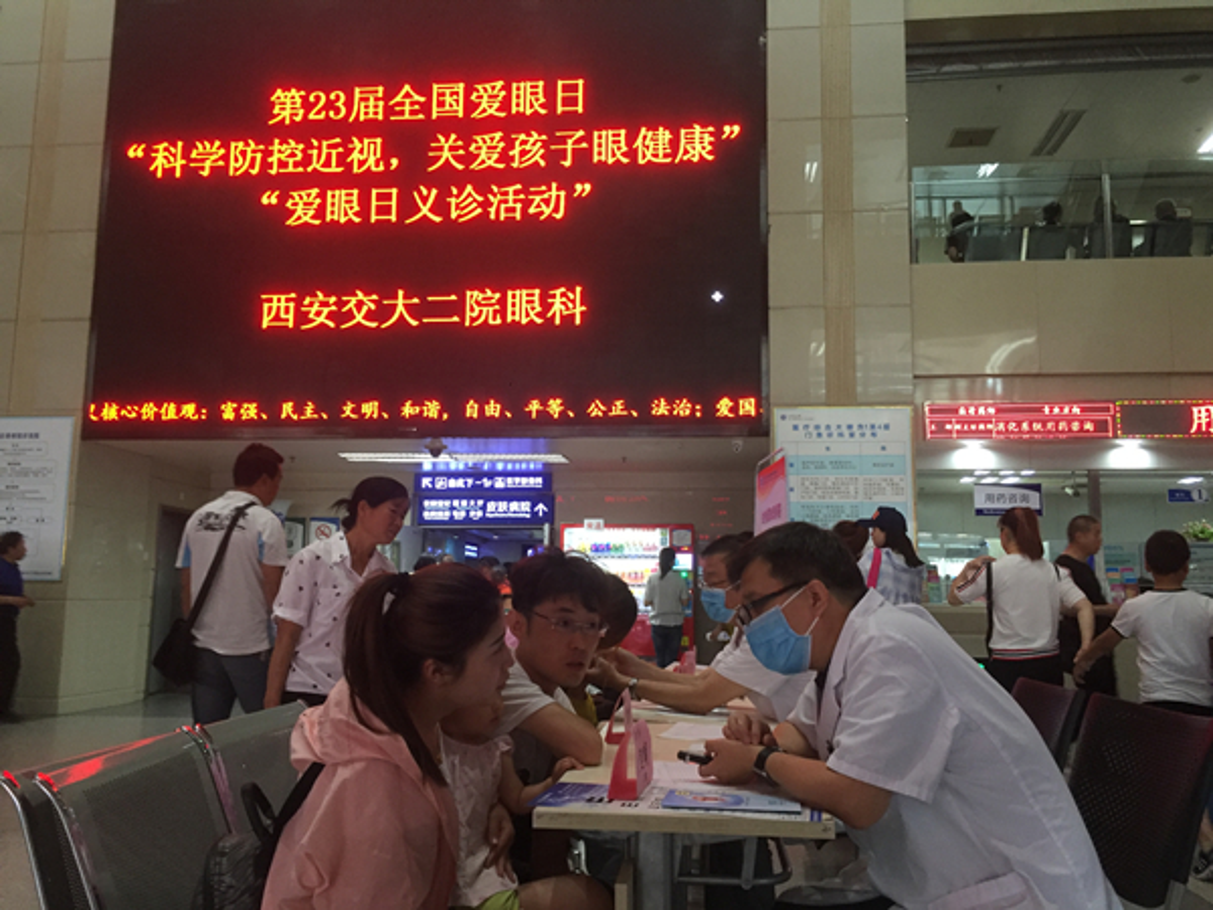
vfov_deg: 48.2
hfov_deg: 61.7
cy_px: 455
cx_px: 606
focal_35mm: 29
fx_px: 1016
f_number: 2.2
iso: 200
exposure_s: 1/33
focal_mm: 4.15
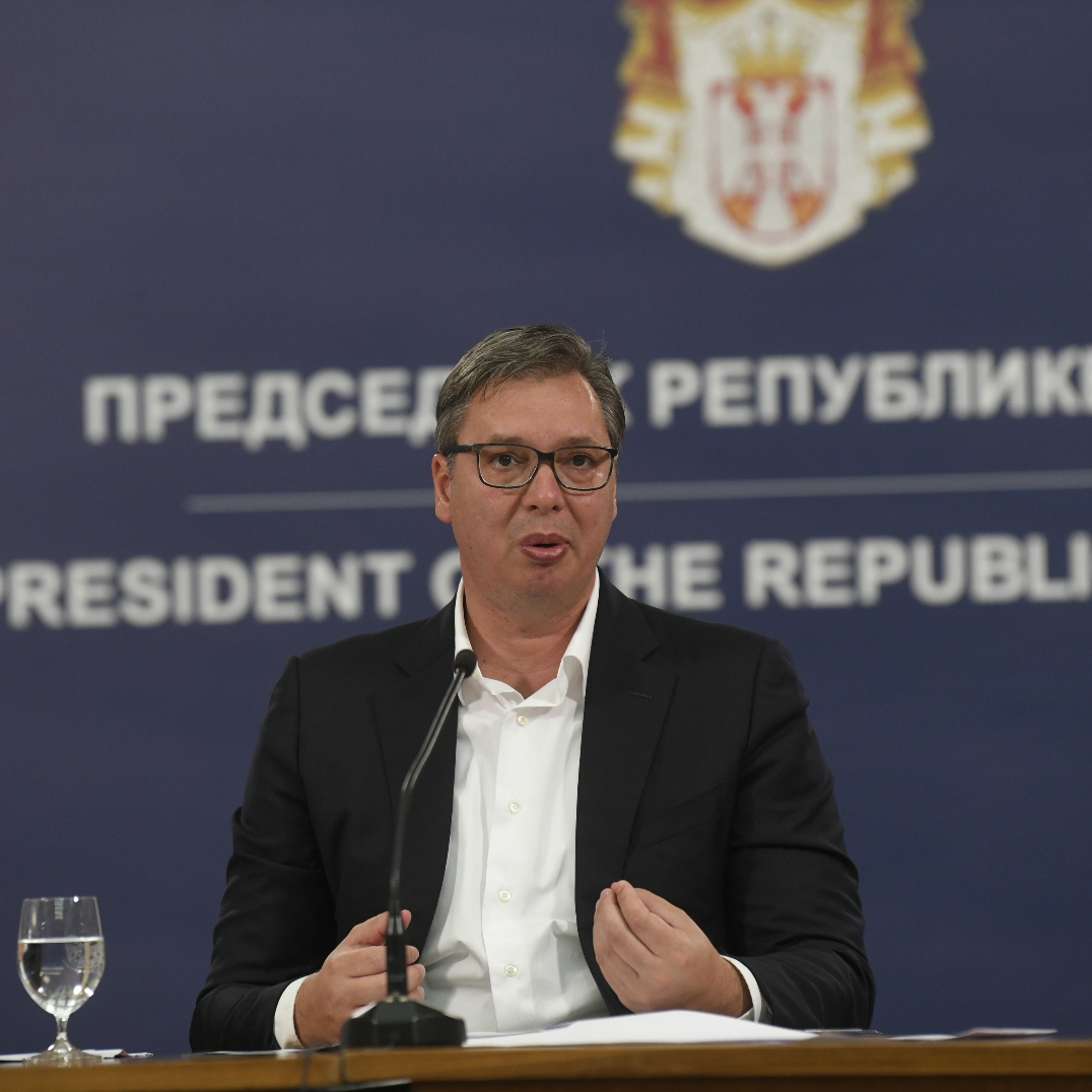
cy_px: 545
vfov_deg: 6.8
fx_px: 9137
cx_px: 529
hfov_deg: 6.8
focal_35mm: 256
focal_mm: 200
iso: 2000
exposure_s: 1/160
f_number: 4
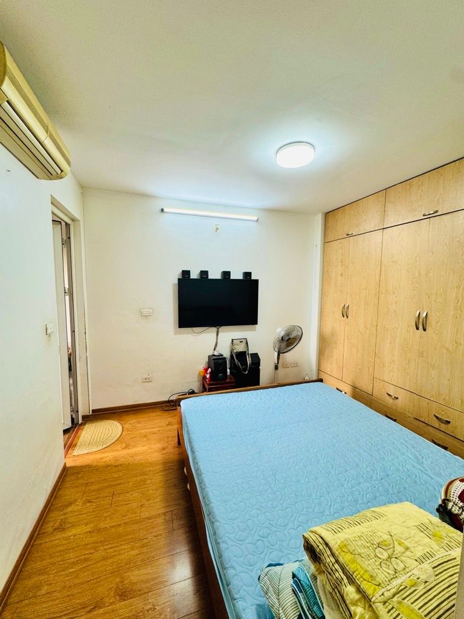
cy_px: 310
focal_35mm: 14
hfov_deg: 85.7
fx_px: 250
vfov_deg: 102.1
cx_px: 232
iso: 125
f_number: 2.2
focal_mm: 2.22
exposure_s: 1/100
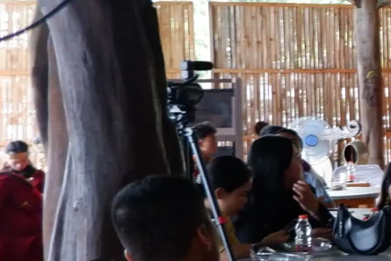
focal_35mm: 138
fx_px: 1499
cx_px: 942
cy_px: 116
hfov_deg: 12.0
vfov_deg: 9.9
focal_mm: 16.1
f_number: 3.6
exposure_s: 1/140
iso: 640
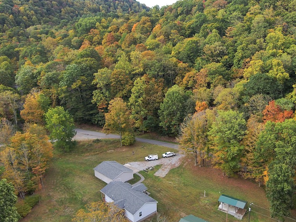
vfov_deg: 42.9
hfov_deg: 54.2
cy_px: 117
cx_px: 198
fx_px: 282
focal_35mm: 33
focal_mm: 3.7
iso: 100
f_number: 2.8
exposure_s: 1/308
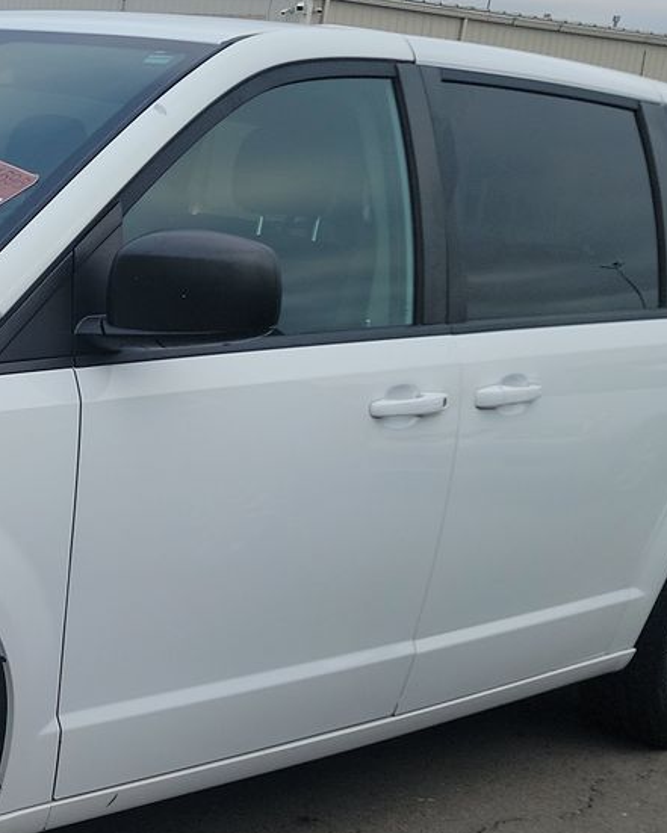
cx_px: -148
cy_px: 481
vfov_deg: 27.9
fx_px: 1677
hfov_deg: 20.9
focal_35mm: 68
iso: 50
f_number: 1.8
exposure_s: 1/320
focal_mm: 6.7
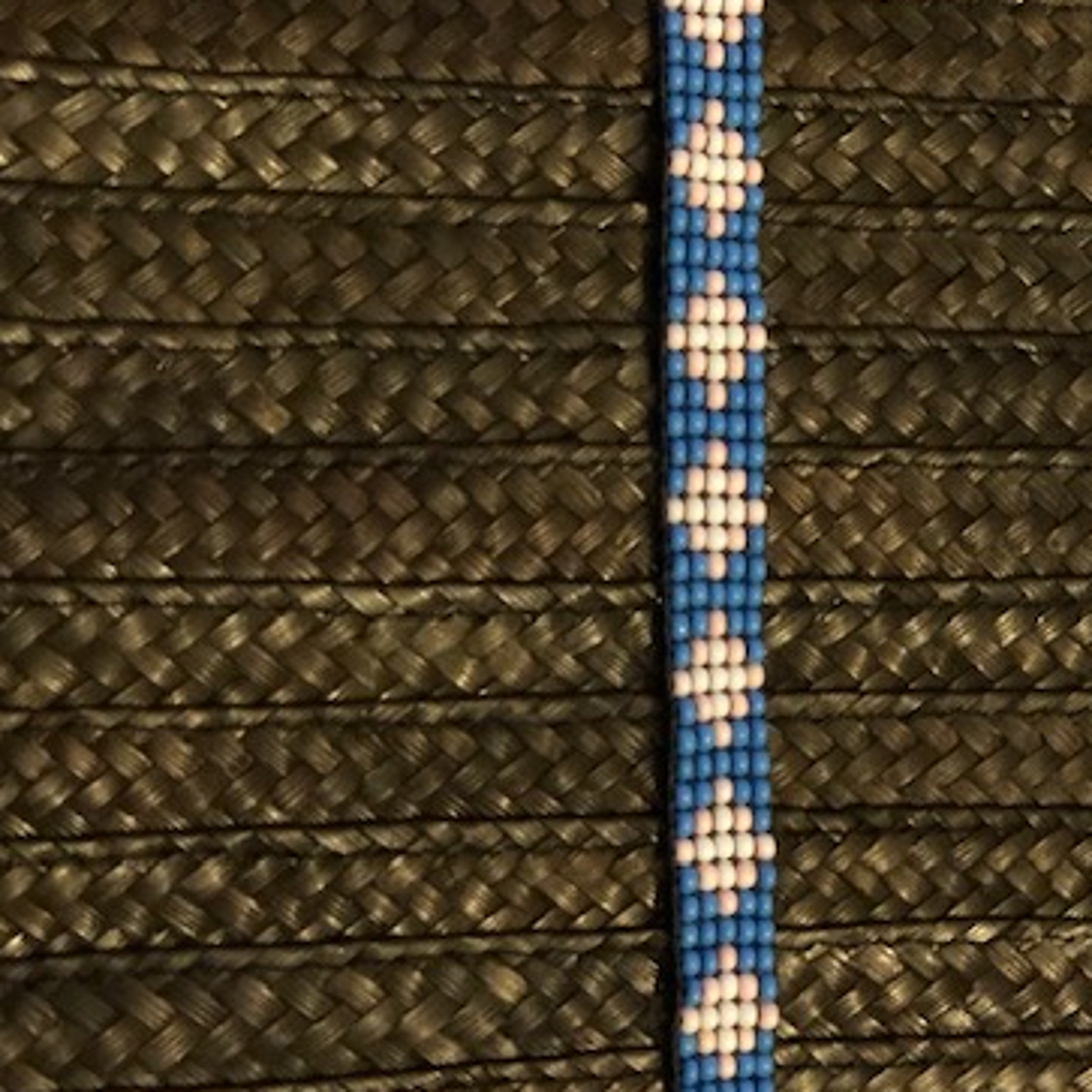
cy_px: 493
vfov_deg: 21.4
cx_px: 716
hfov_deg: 21.3
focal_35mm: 81
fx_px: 2891
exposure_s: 1/8
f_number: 2.4
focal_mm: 6
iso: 250
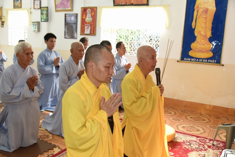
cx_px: 118
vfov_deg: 38.9
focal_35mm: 34
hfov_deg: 55.8
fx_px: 222
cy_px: 78
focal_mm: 34
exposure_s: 1/60
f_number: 4.5
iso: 800
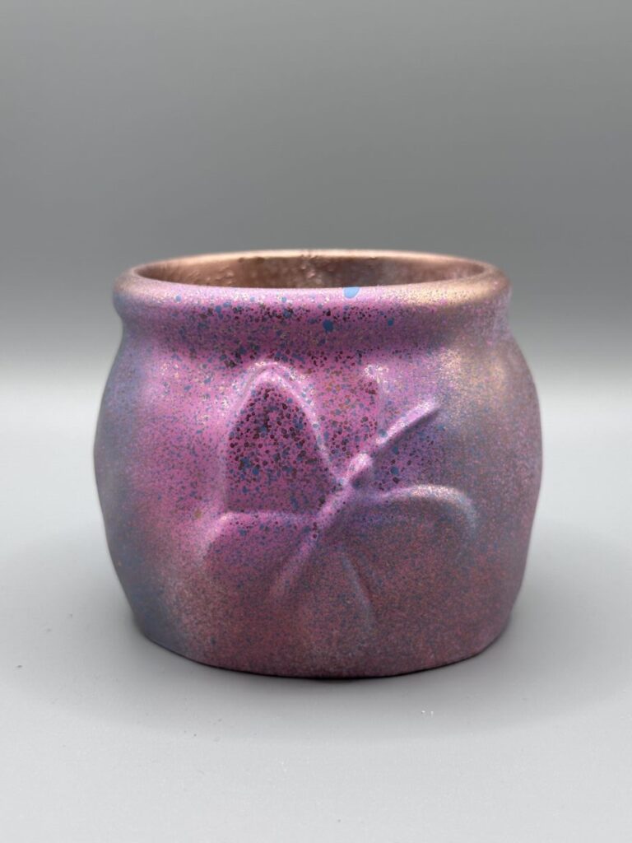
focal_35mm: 48
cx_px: 316
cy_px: 422
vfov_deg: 39.7
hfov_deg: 30.3
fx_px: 1168
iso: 80
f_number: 1.78
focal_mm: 6.86
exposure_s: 1/157
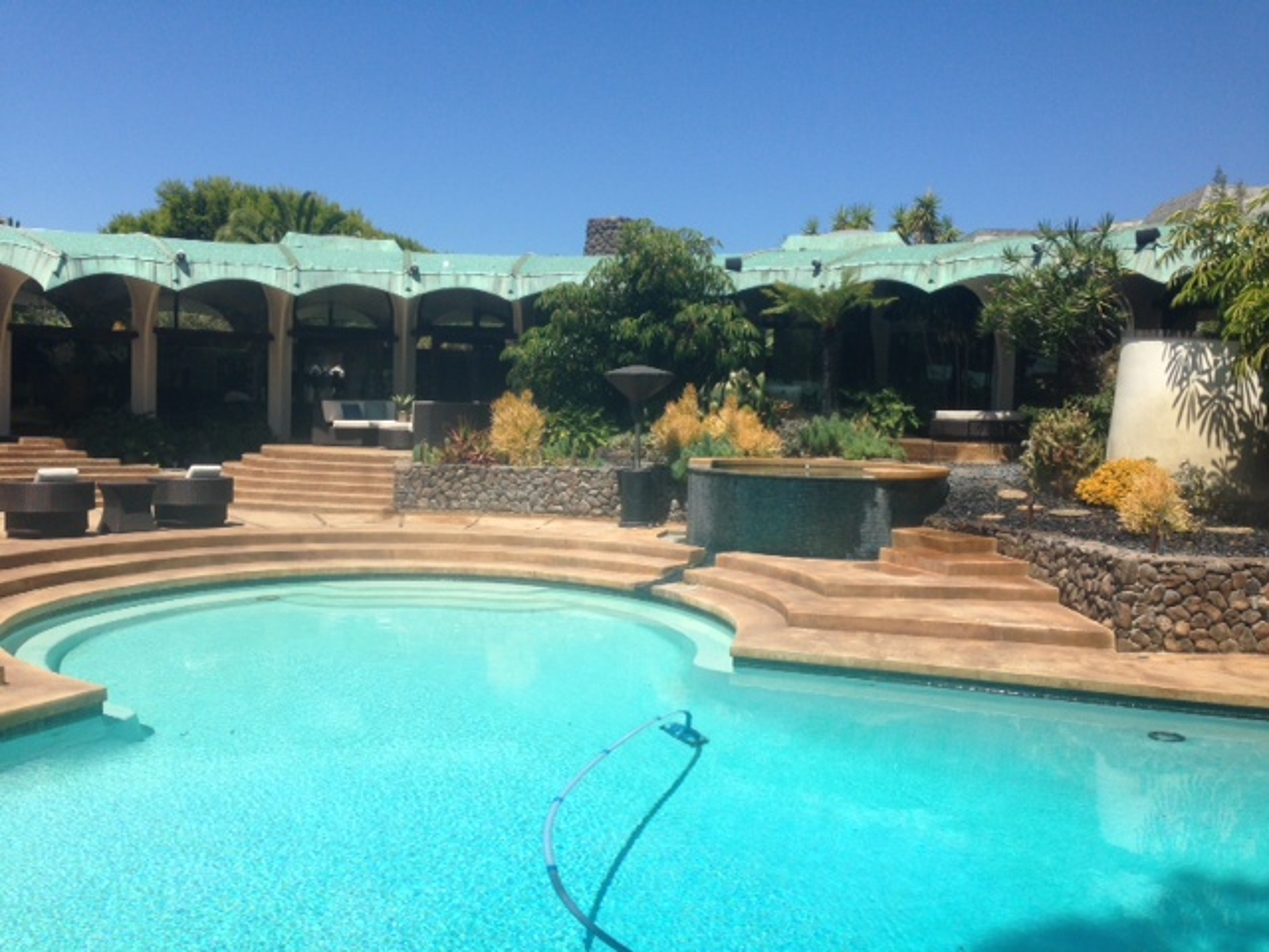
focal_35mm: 33
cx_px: 634
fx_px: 1210
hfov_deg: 55.4
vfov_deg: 42.9
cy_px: 476
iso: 50
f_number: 2.4
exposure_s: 1/1550
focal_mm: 4.12
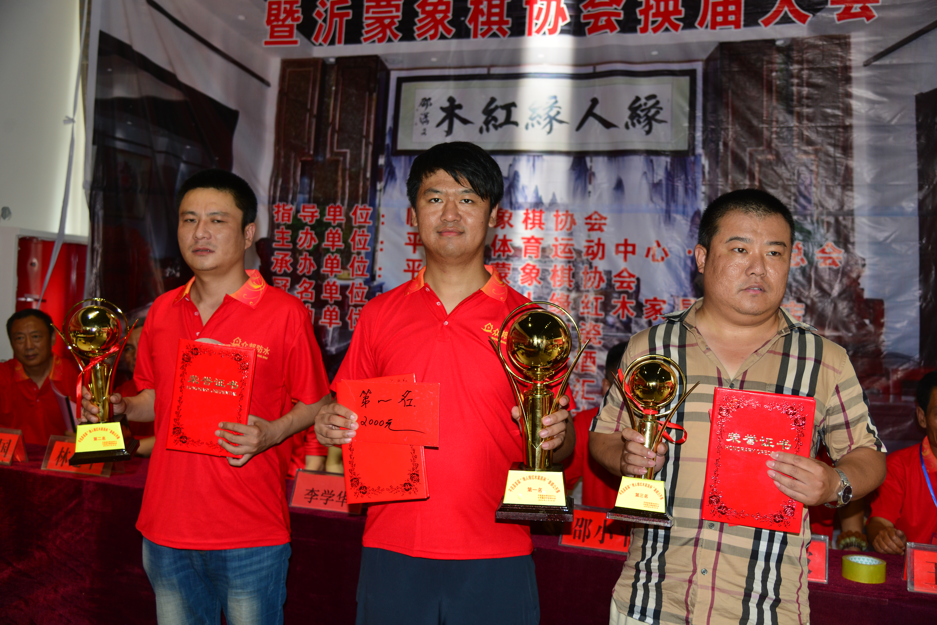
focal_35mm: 34
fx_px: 885
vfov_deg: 38.9
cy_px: 312
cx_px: 468
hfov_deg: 55.8
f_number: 4
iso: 320
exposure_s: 1/60
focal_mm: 34
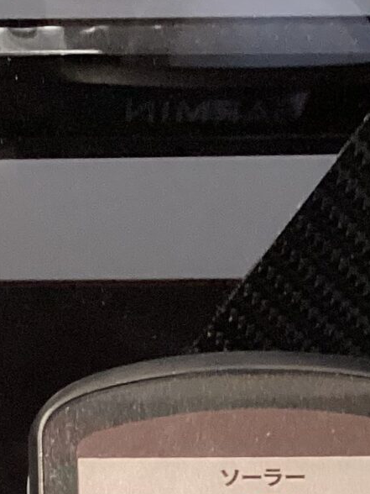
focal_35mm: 135
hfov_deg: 10.8
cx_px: -76
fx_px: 1924
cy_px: 784
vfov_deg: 13.6
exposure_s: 1/60
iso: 250
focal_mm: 3.3
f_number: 2.4
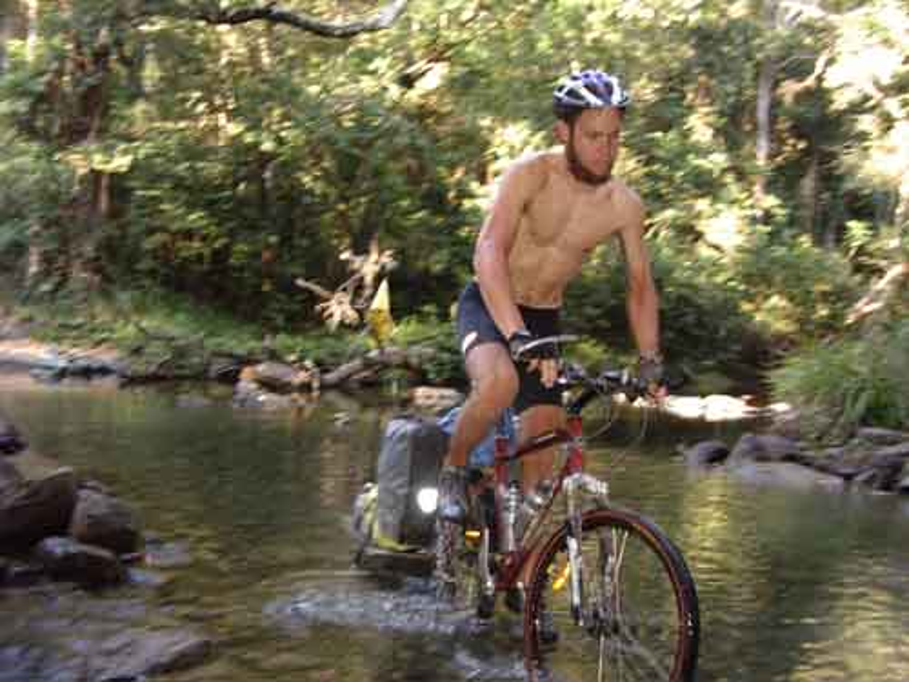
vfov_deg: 37.7
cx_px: 454
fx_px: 998
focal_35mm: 38
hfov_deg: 49.0
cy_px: 341
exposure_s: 1/60
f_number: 2.6
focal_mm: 5.8
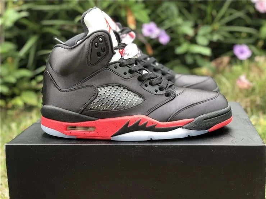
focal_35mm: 52
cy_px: 100
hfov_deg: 36.8
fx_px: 400
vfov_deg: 28.0
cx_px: 133
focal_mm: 6
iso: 25
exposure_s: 1/120
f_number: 2.4
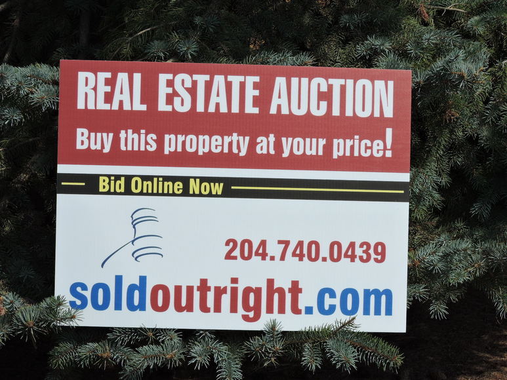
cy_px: 190
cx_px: 254
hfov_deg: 23.0
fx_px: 1245
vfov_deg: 17.4
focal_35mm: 85
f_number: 5.6
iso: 100
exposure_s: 1/1000
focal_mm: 15.2
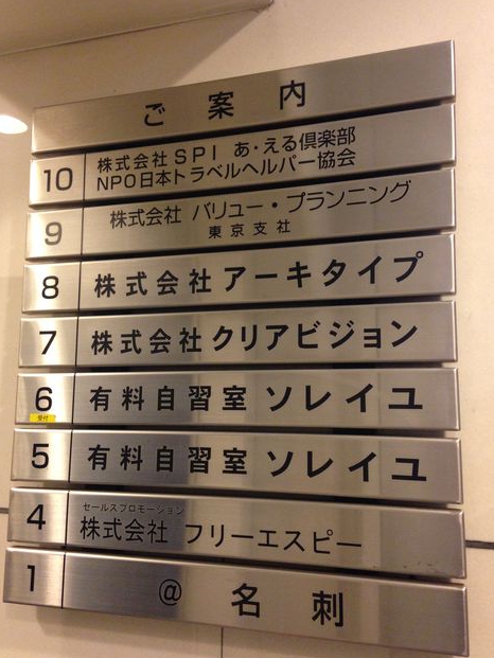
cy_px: 333
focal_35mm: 34
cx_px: 250
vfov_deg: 53.9
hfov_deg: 41.8
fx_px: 647
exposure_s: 1/20
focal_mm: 4.12
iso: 200
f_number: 2.4
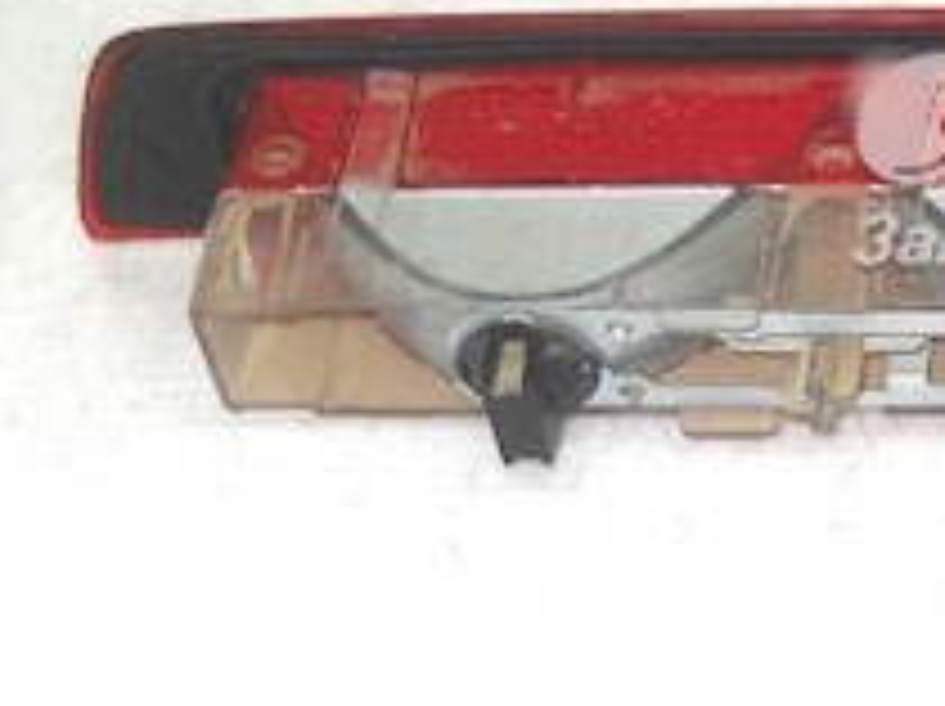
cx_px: 1368
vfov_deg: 11.8
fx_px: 3409
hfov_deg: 14.8
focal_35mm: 125
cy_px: 112
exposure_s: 1/40
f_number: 5.5
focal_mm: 6.72
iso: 100
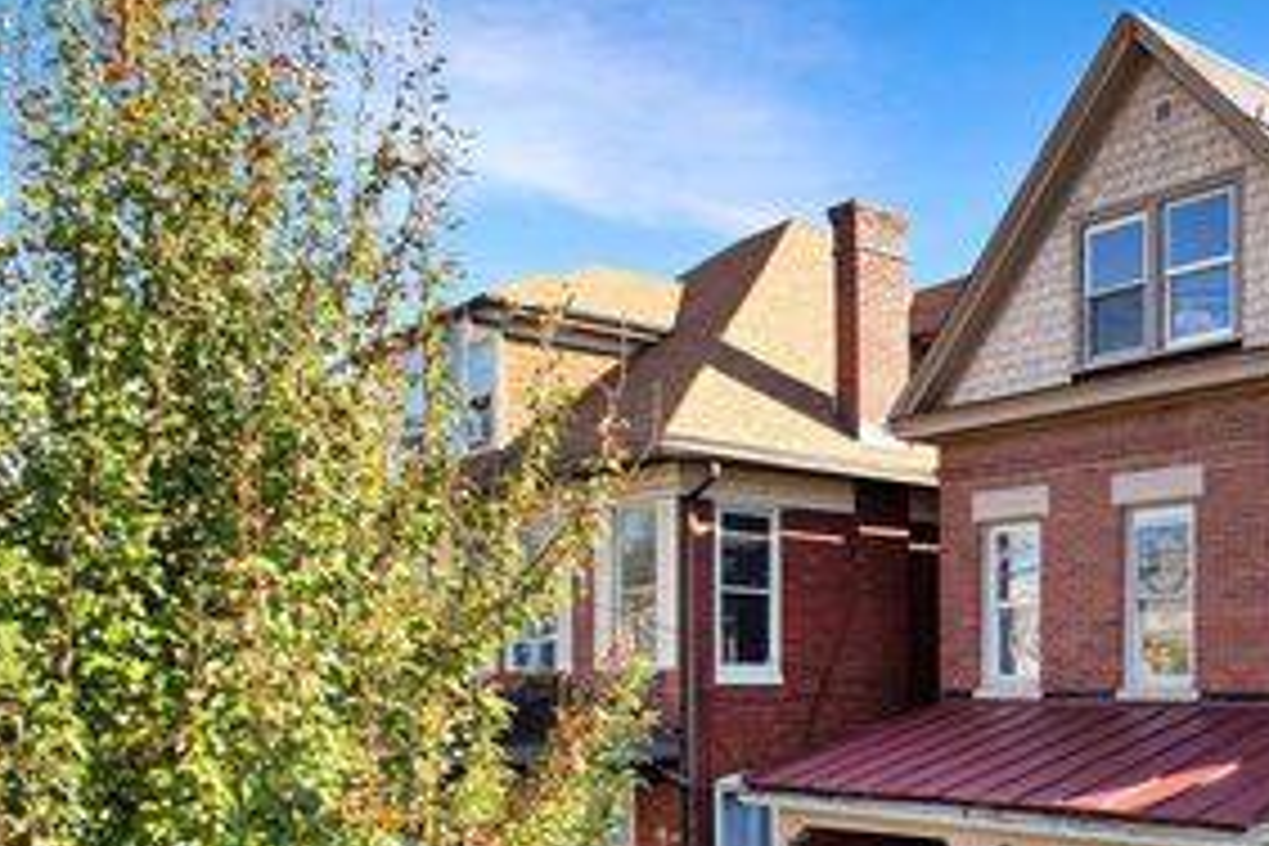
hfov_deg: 46.1
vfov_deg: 32.8
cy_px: 731
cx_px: 1071
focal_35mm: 39
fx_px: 1375
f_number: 2.8
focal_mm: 8.4
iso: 100
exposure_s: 1/20
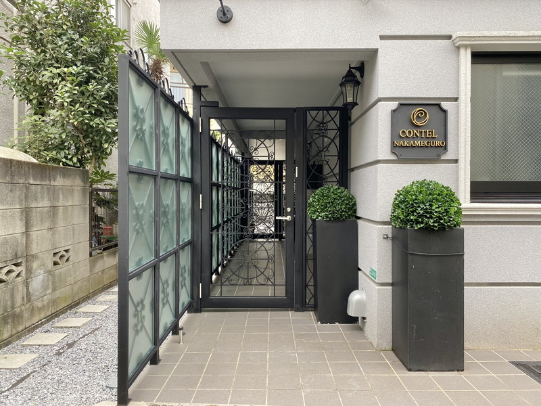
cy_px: 203
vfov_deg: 53.1
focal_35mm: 26
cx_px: 270
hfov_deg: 67.3
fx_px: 406
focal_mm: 4.25
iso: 64
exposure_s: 1/121
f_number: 1.8
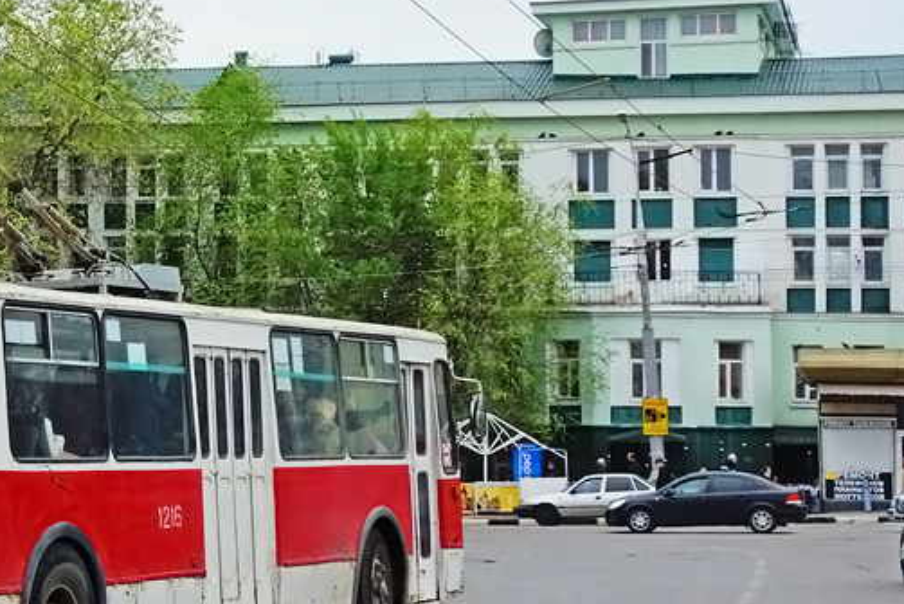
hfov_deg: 19.6
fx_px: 2461
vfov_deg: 13.9
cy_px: 188
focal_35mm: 98
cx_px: -167
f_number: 4
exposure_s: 1/500
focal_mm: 15.1
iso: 125
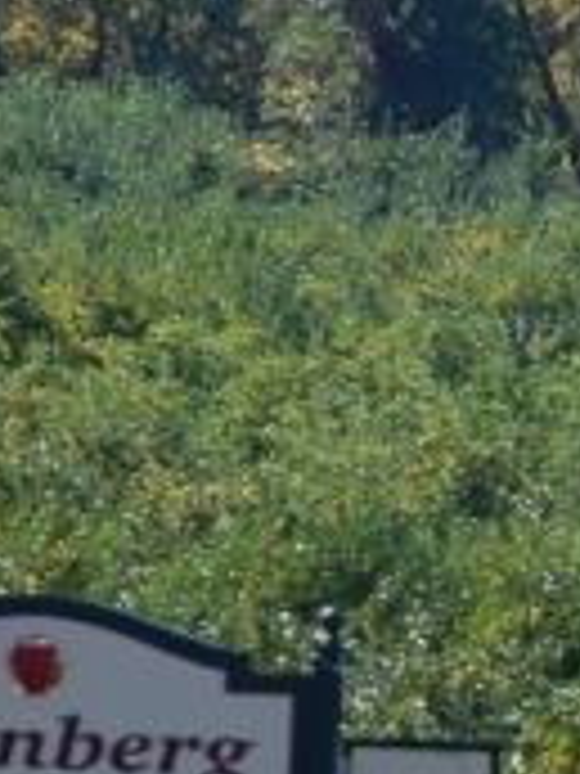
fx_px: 16554
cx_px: 1124
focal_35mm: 741
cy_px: 554
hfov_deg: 2.0
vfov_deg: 2.7
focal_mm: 110
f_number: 5.6
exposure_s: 1/500
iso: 200
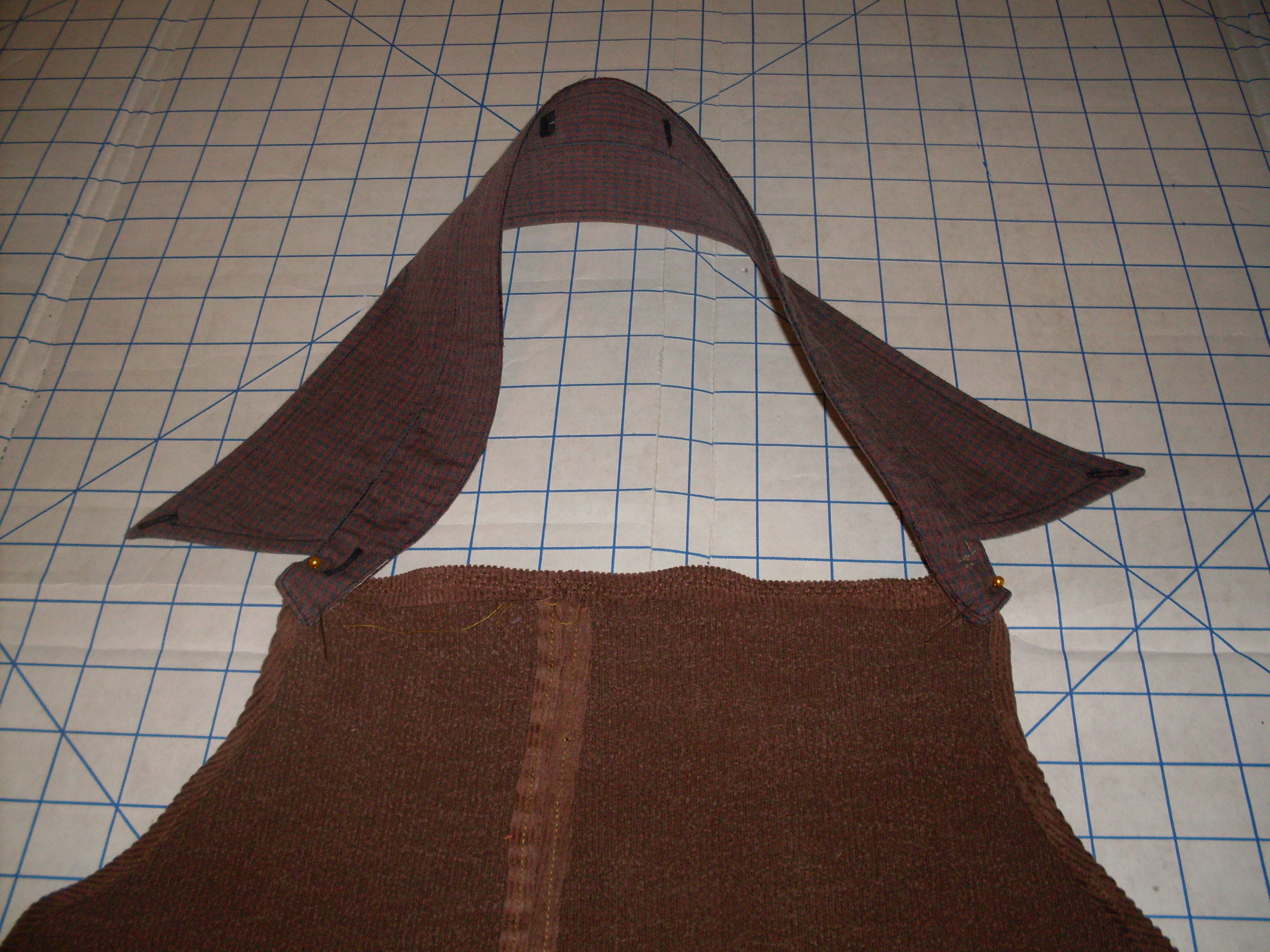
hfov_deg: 49.0
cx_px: 635
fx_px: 1394
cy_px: 476
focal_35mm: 38
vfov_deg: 37.7
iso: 100
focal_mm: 6.3
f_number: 2.8
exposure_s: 1/45
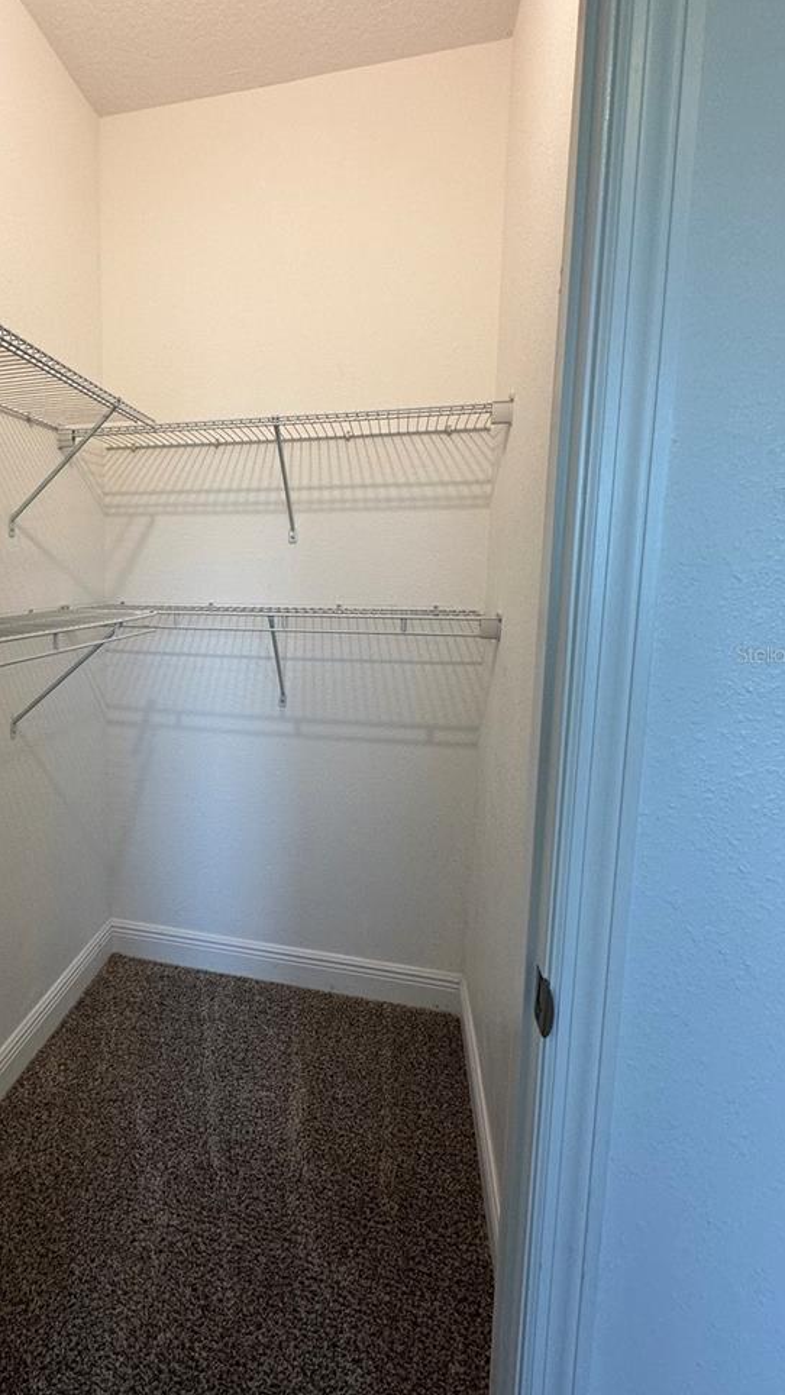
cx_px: 187
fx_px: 703
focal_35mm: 19
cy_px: 653
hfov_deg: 55.3
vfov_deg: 89.4
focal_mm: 2.22
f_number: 2.2
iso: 100
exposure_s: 1/120
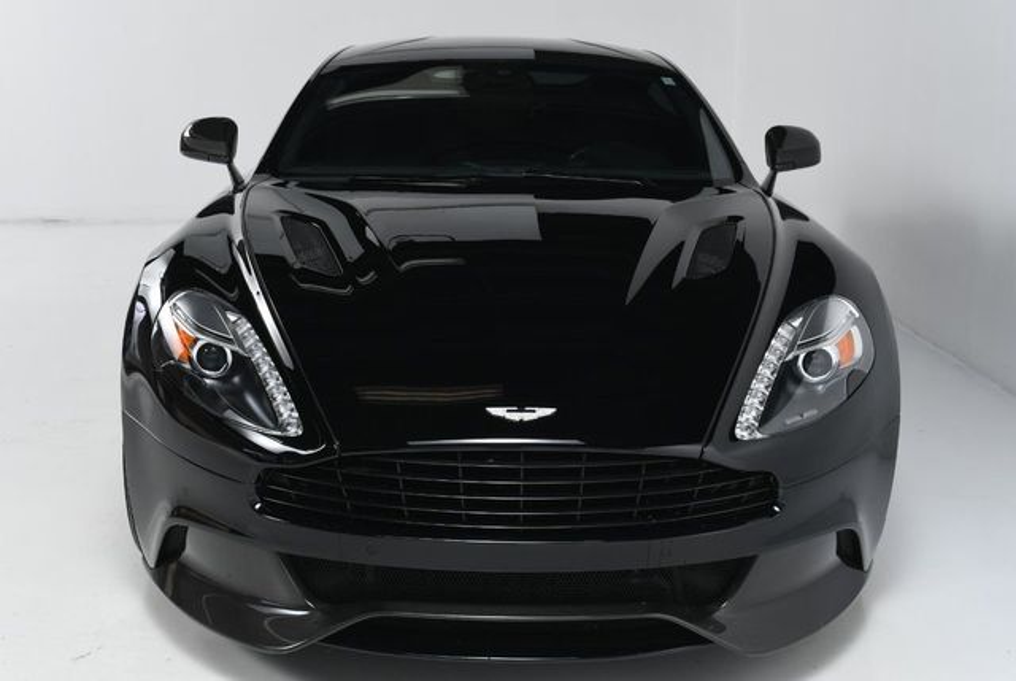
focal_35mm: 52
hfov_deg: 38.1
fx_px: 1470
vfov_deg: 26.1
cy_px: 340
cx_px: 508
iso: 100
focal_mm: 26
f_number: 11
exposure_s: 1/160
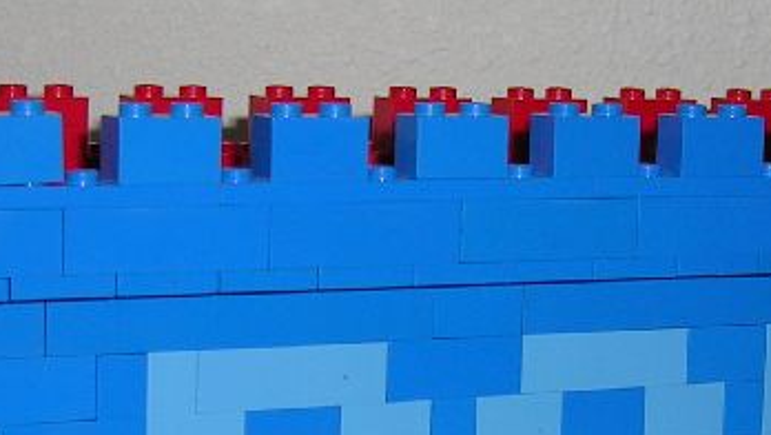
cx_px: 496
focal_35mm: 129
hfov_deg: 16.6
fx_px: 2638
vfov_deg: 9.3
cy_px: 486
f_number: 3.2
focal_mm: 8
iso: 50
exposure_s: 1/60.1
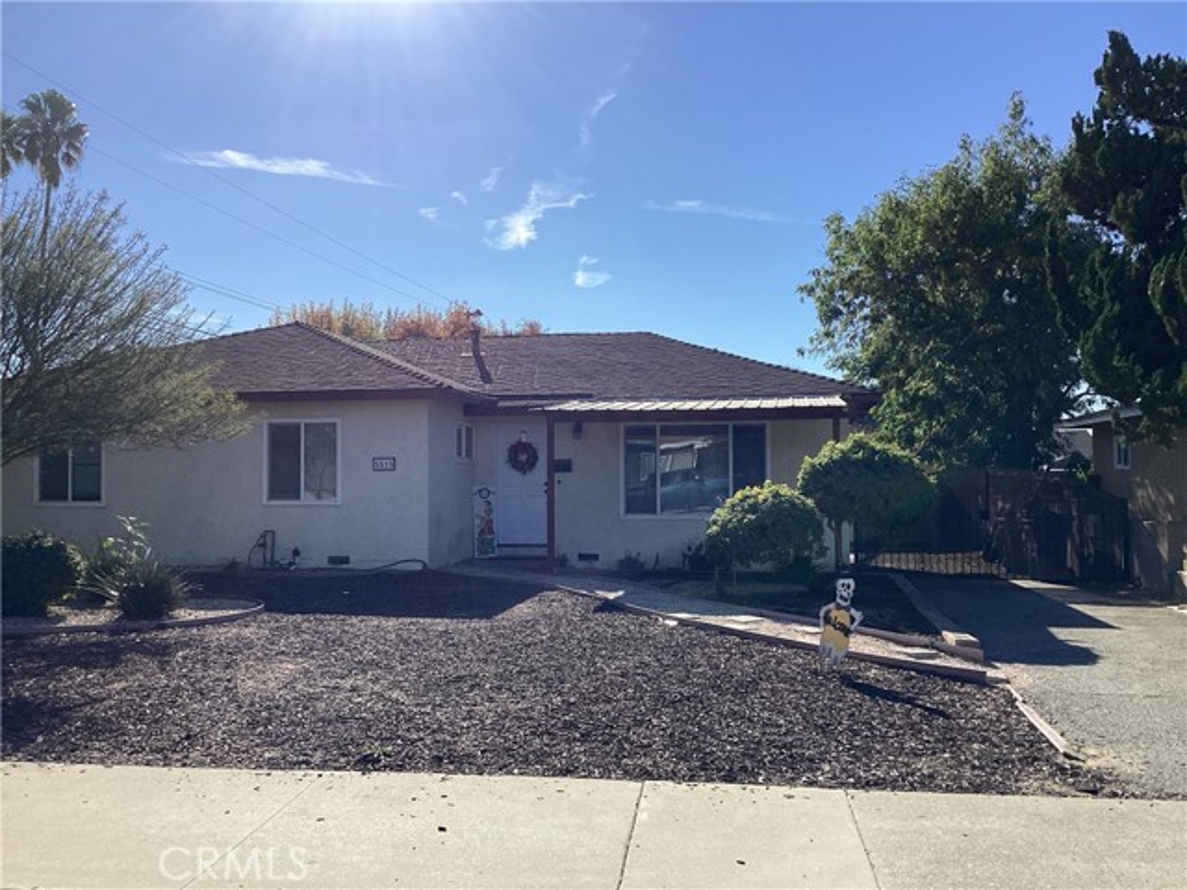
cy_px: 445
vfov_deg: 45.4
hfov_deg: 58.4
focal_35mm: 31
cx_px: 594
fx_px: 1063
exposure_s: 1/1852
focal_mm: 3.3
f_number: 2.4
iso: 25
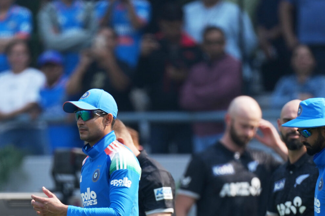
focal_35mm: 1547
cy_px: 256
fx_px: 13965
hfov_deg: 1.3
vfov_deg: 0.9
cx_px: 153
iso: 400
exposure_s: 1/2000
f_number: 4
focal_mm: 600
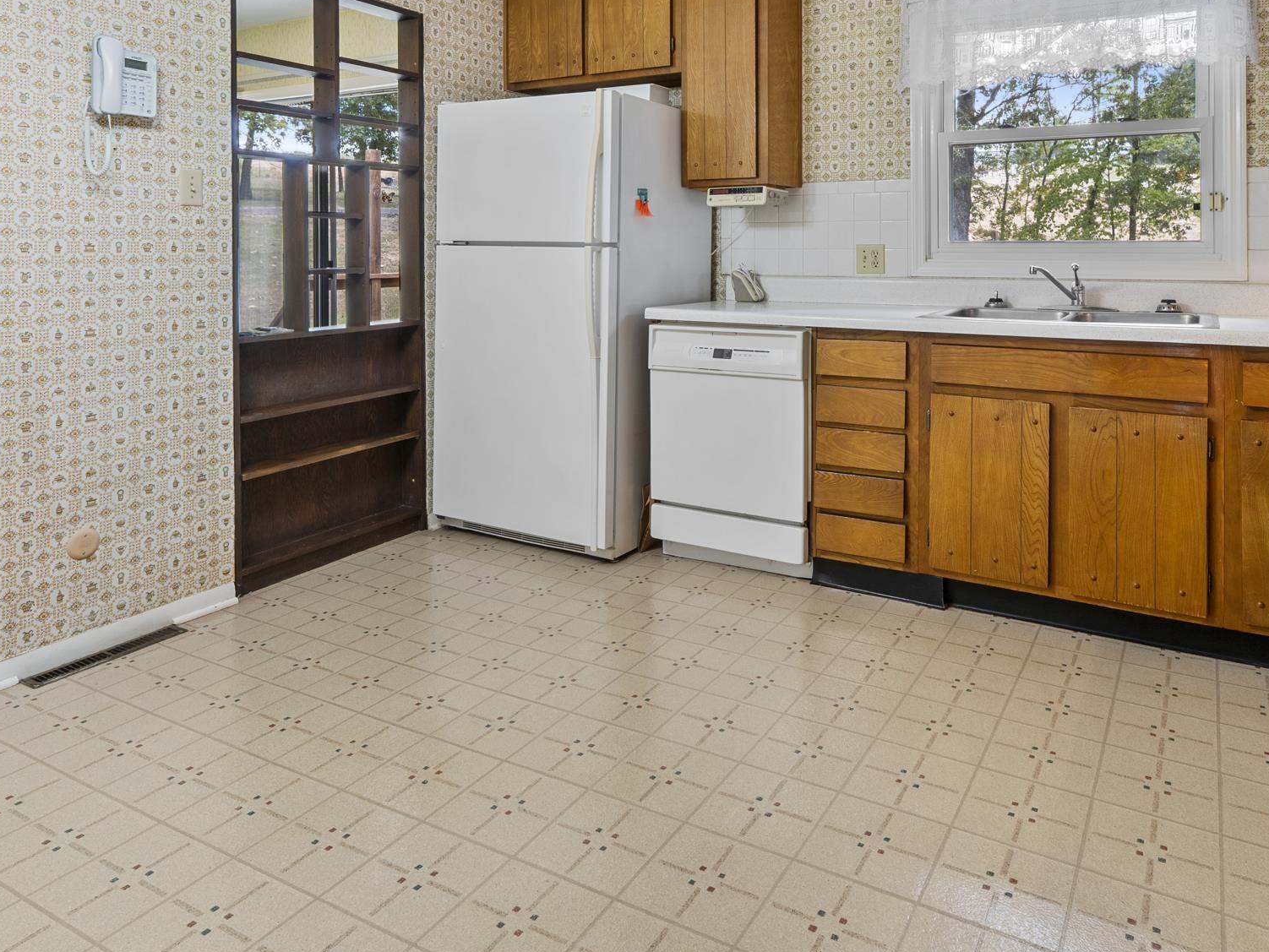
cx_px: 736
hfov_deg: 71.1
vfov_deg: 54.8
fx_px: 880
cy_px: 267
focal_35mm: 24
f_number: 9
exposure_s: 1/1.25
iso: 200
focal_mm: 10
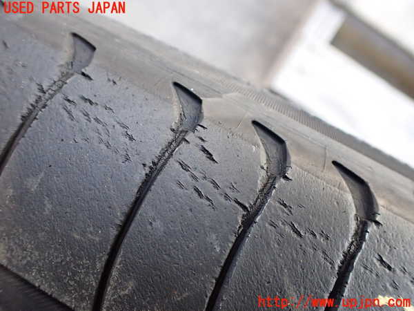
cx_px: 207
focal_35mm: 30
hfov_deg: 60.0
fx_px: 359
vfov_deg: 46.8
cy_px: 156
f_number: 2.3
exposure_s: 1/125
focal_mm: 5.4
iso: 500
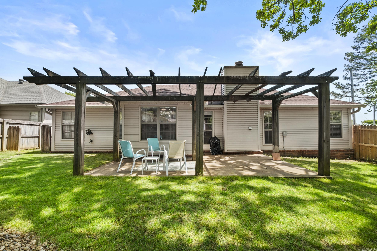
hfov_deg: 100.4
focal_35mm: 15
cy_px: 126
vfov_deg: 77.3
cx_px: 188
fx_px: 157
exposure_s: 1/25
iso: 200
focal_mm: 10
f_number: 7.1
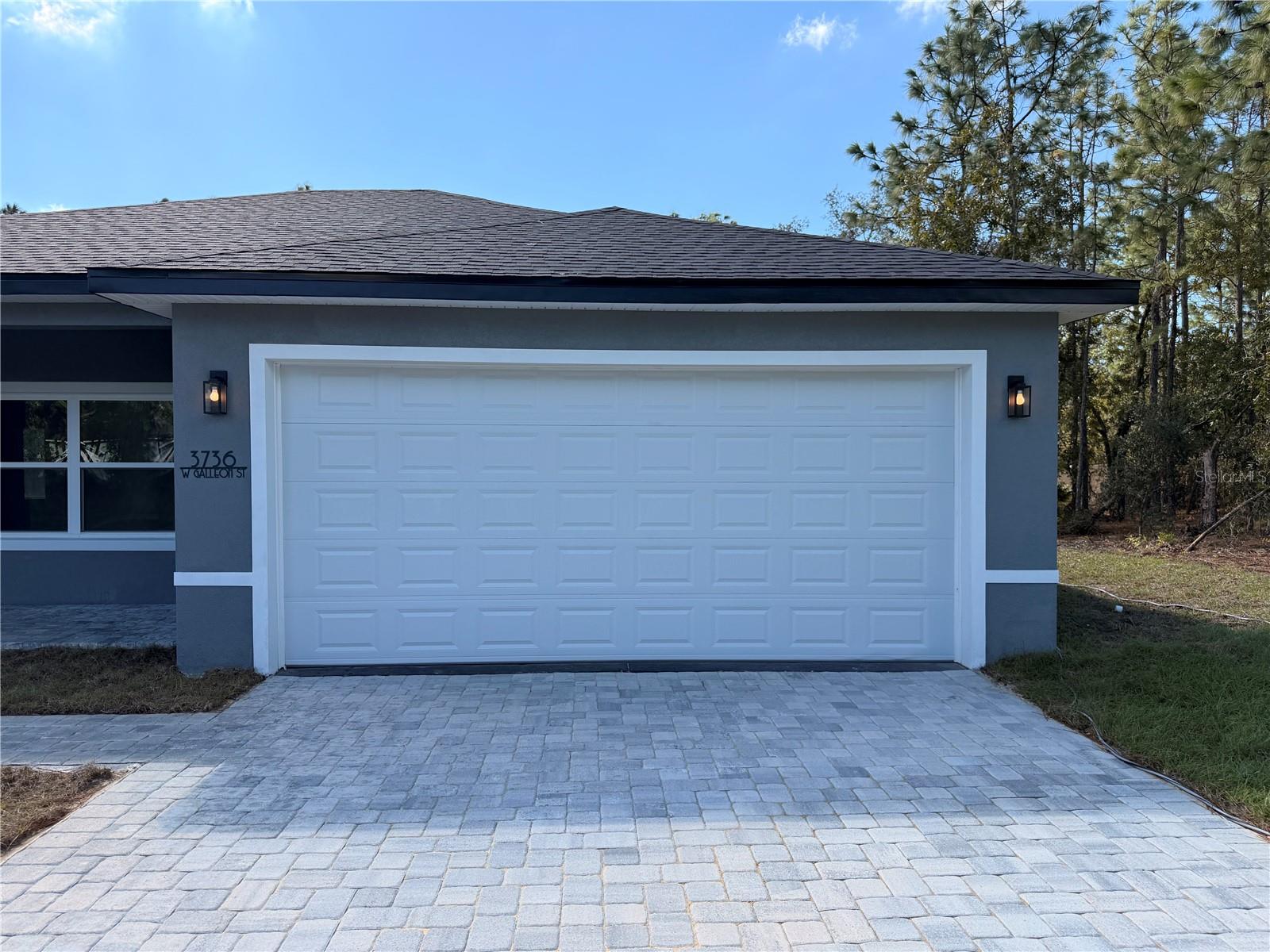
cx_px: 635
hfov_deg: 71.6
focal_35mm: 24
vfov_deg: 56.8
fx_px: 881
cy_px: 476
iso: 100
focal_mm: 6.76
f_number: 1.78
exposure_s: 1/2801
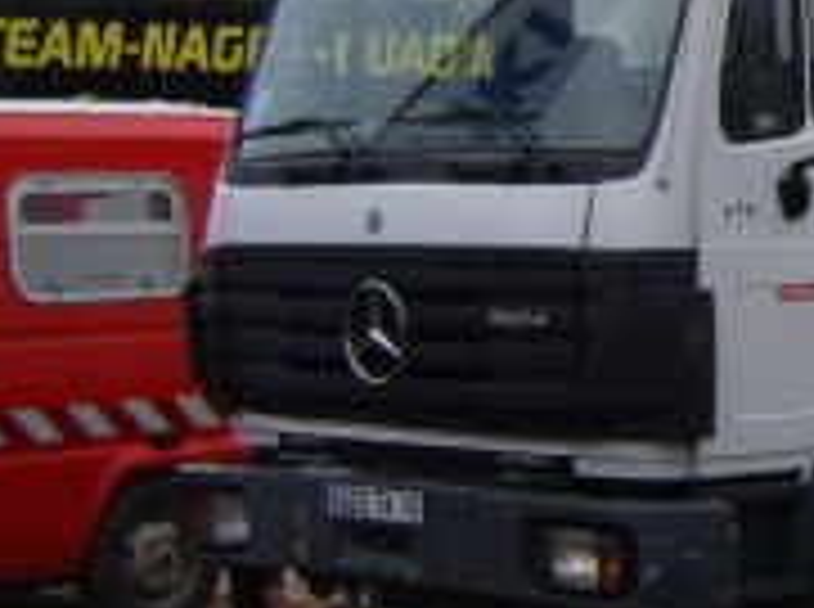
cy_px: 198
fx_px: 2910
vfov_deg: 11.9
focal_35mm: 124
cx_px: 1070
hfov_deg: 15.2
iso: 80
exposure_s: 1/90
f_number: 2.8
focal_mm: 7.4
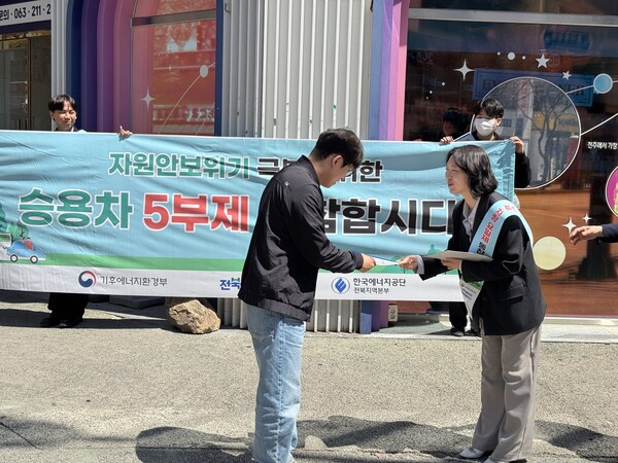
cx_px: 309
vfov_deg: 30.3
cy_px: 232
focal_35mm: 48
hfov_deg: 39.7
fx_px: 857
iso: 64
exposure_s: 1/5848
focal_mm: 6.76
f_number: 1.78
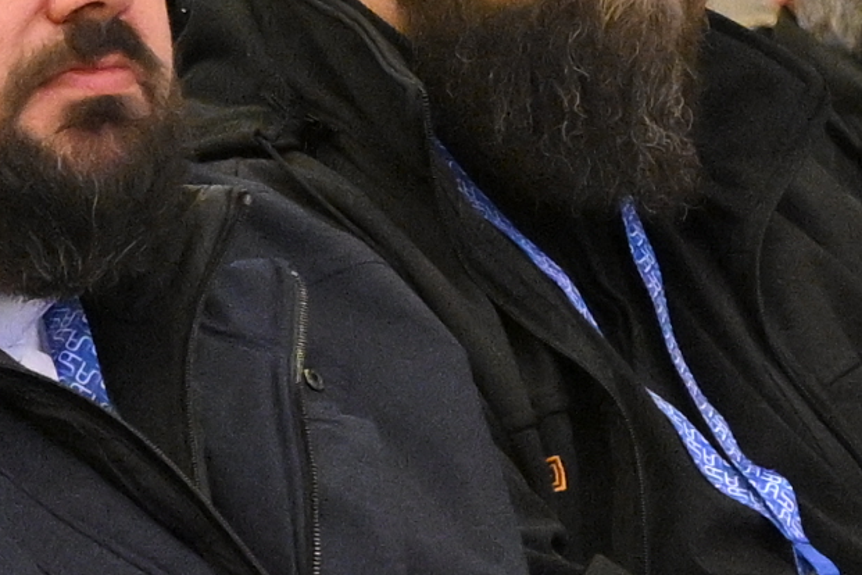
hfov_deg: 2.6
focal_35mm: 798
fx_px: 19106
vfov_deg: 1.7
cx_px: -221
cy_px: 540
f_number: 4
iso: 5000
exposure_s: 1/250
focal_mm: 82
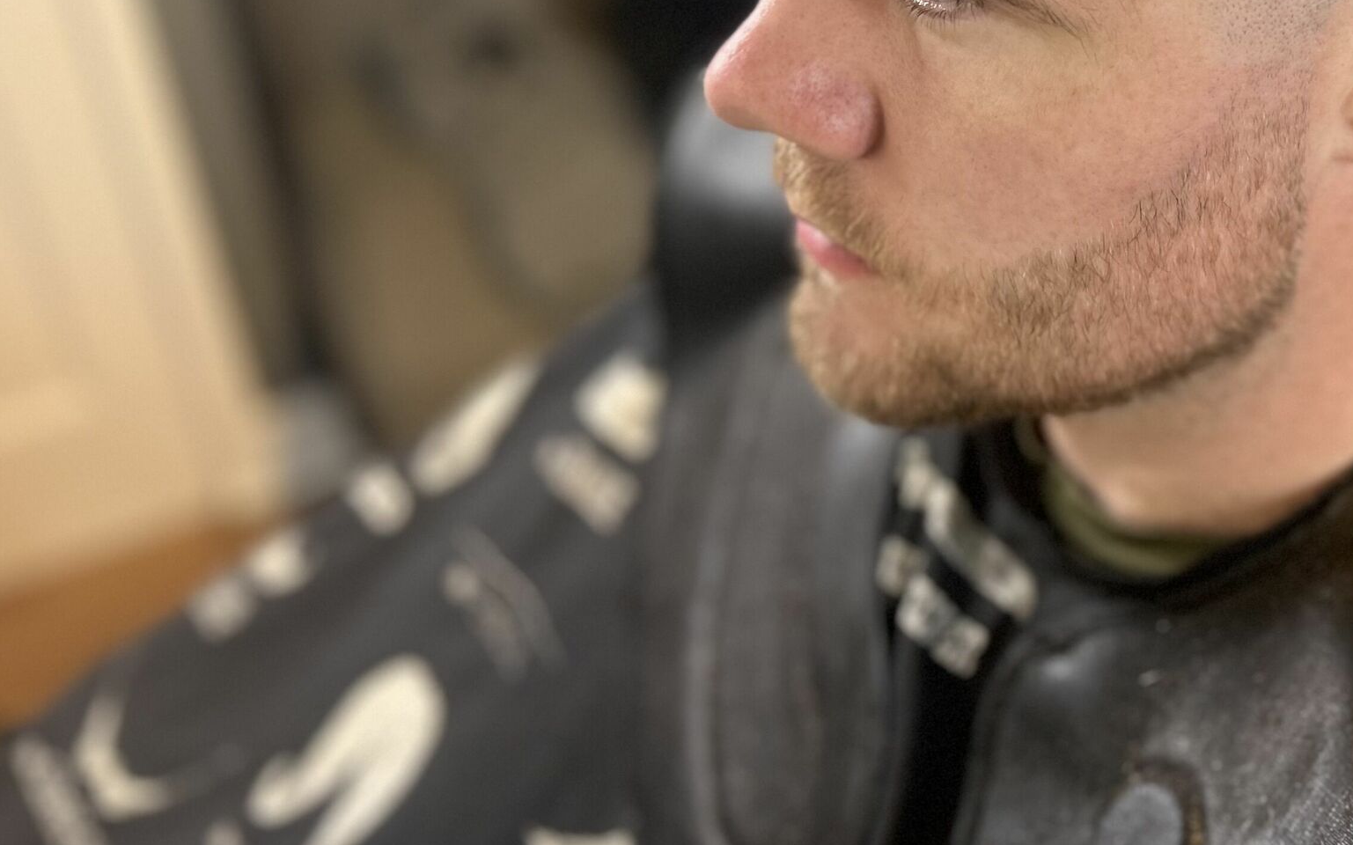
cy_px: 4
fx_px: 1806
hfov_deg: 39.3
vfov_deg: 25.1
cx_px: 1102
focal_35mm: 49
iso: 320
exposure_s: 1/50
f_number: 1.5
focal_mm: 5.7
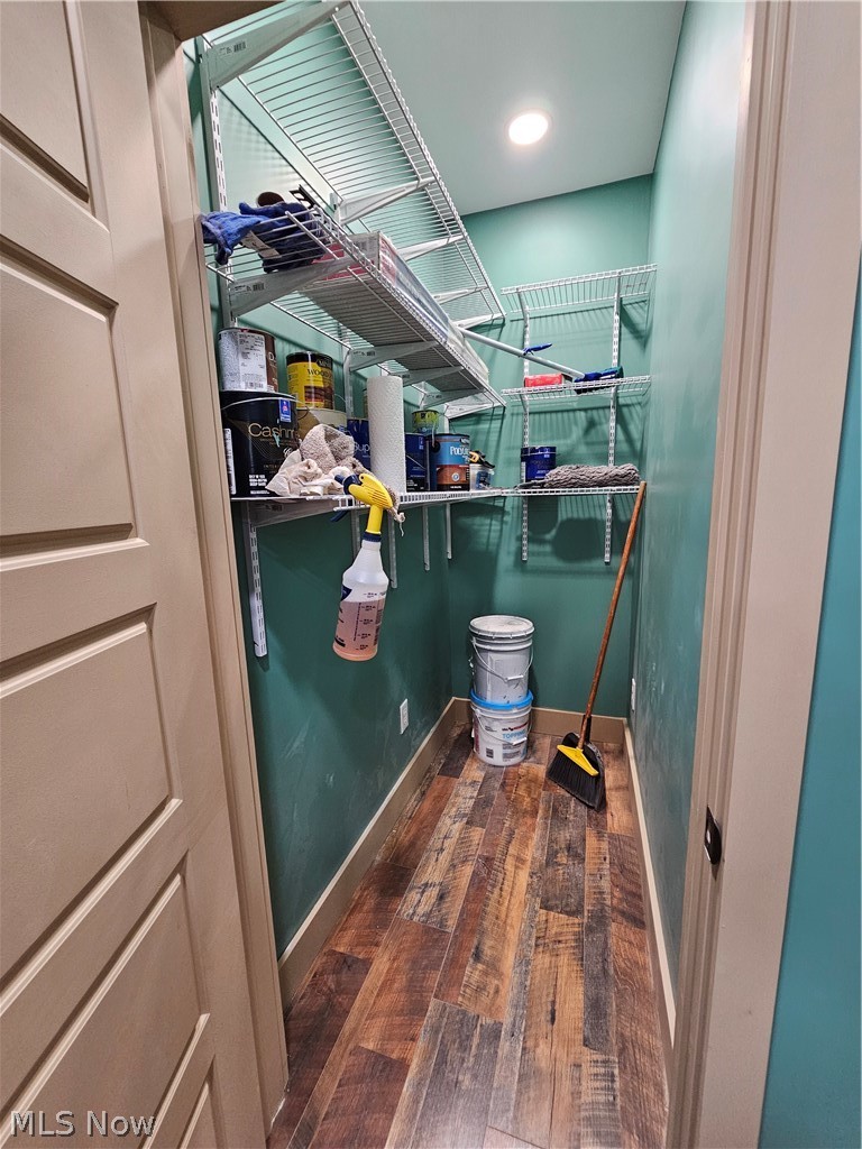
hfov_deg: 89.9
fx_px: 432
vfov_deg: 106.2
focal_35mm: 13
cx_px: 431
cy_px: 574
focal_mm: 2.2
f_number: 2.2
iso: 320
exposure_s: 1/40
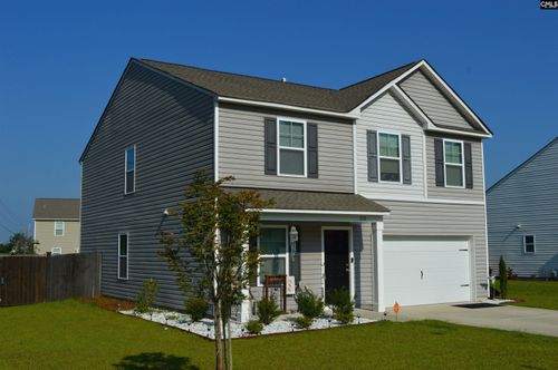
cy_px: 185
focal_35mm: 40
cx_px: 279
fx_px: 627
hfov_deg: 48.0
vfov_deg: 32.9
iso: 180
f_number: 11
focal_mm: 27
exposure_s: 1/500
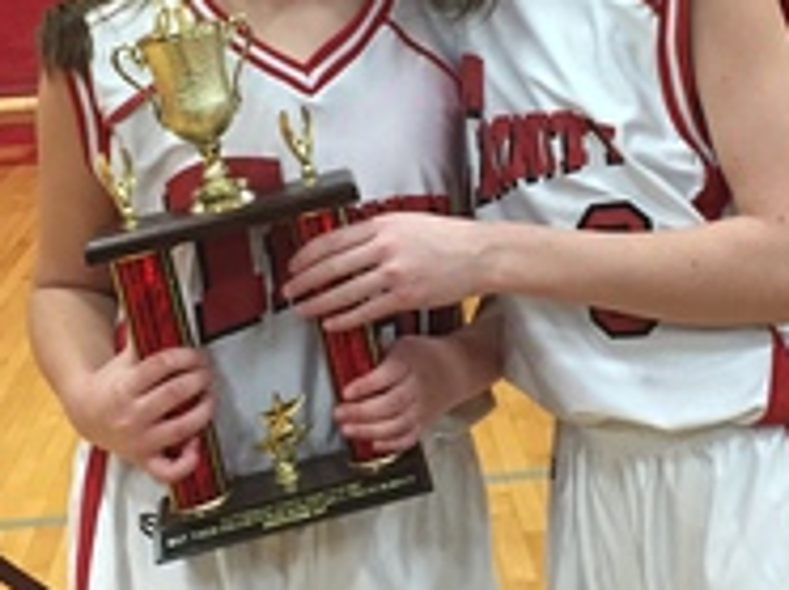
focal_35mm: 75
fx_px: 1707
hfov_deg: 25.9
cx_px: 501
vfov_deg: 19.4
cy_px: 119
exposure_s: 1/30
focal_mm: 4.15
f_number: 2.2
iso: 125
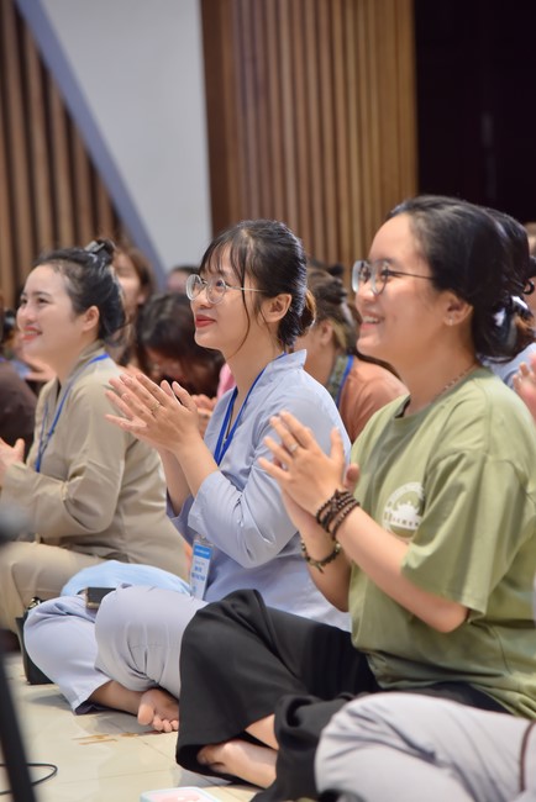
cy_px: 401
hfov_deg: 11.4
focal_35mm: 120
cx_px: 268
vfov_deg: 17.1
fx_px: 2677
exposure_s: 1/100
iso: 1000
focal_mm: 120
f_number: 5
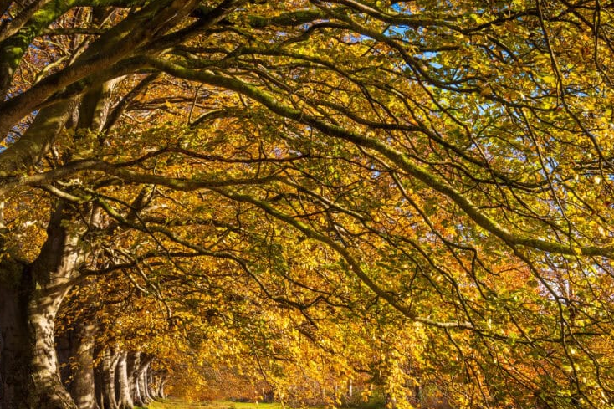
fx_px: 1142
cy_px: 267
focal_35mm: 67
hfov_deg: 30.0
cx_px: 228
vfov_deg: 20.2
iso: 100
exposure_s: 1/30
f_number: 14
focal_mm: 48
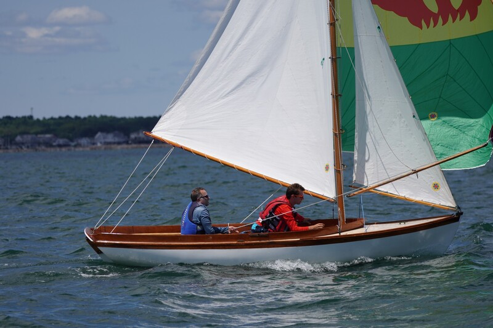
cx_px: 246
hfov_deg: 7.2
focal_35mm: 286
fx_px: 3922
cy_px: 164
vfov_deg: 4.8
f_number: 5.6
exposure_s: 1/1600
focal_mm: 191
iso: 125
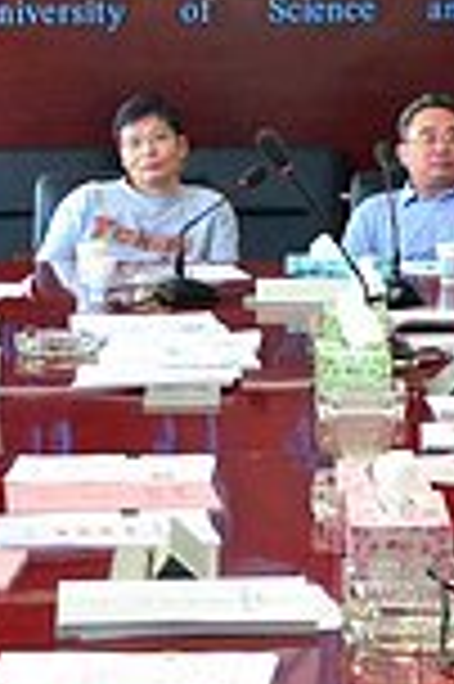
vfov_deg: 13.3
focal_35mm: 154
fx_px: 2920
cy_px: 146
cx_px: 243
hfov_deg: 8.9
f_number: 4
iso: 2500
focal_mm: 26
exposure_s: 1/60
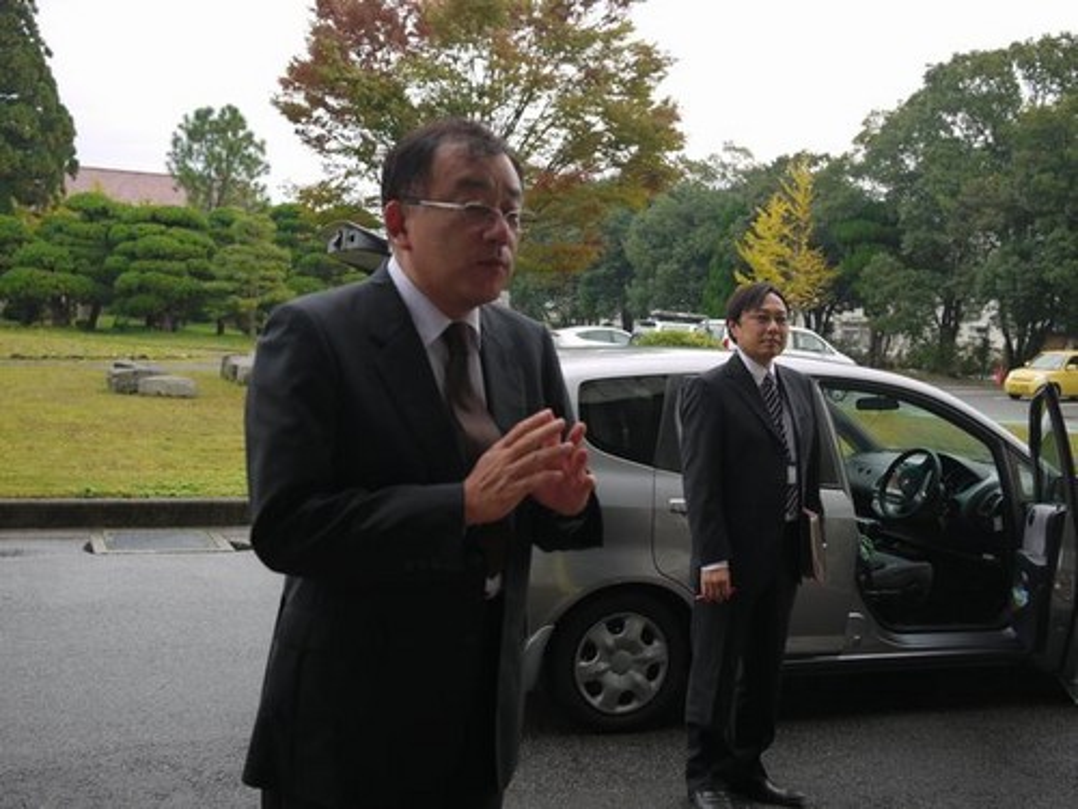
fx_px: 1246
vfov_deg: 36.0
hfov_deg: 46.8
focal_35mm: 40
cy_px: 404
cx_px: 539
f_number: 2.8
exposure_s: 1/200
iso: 125
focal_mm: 20
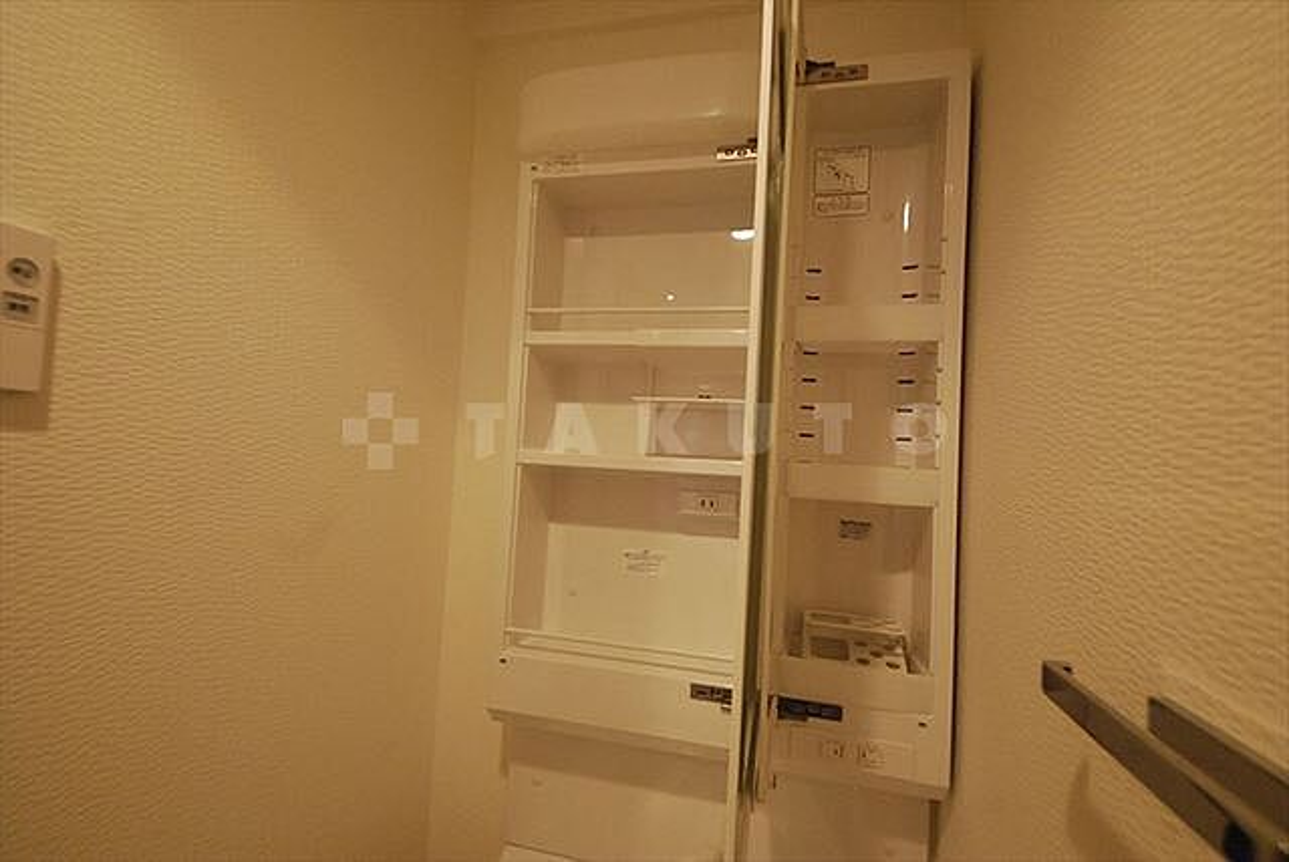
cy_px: 431
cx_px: 644
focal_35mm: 16
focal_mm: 10.5
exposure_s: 1/100
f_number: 5
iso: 1600
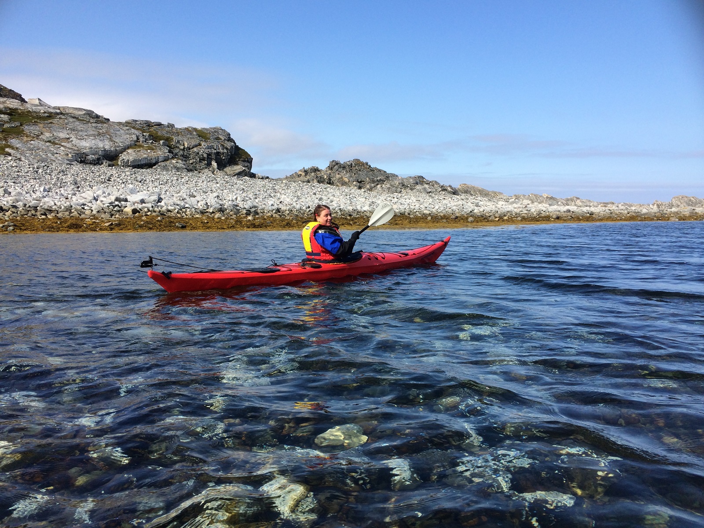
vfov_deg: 48.2
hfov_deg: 61.7
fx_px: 590
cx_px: 352
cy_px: 264
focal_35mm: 29
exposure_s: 1/1709
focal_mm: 4.15
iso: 32
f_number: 2.2
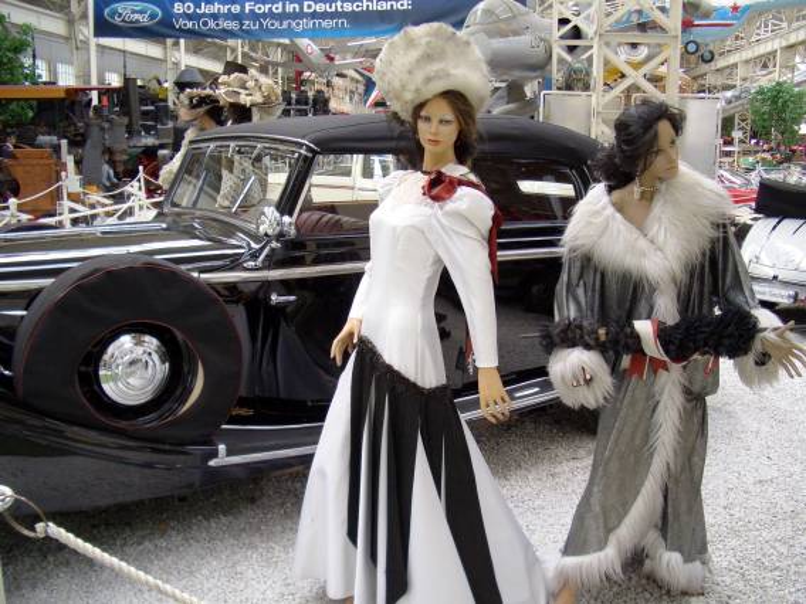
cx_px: 403
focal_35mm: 35
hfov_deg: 52.6
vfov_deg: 40.7
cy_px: 302
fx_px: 815
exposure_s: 1/80
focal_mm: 5.8
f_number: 2.6
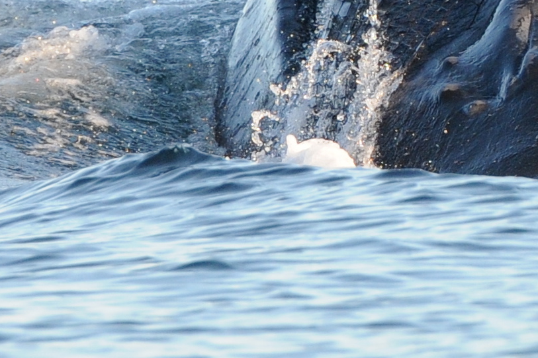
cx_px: 854
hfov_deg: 2.1
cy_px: 60
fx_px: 14435
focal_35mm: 966
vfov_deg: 1.4
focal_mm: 200
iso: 400
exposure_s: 1/1000
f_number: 3.5
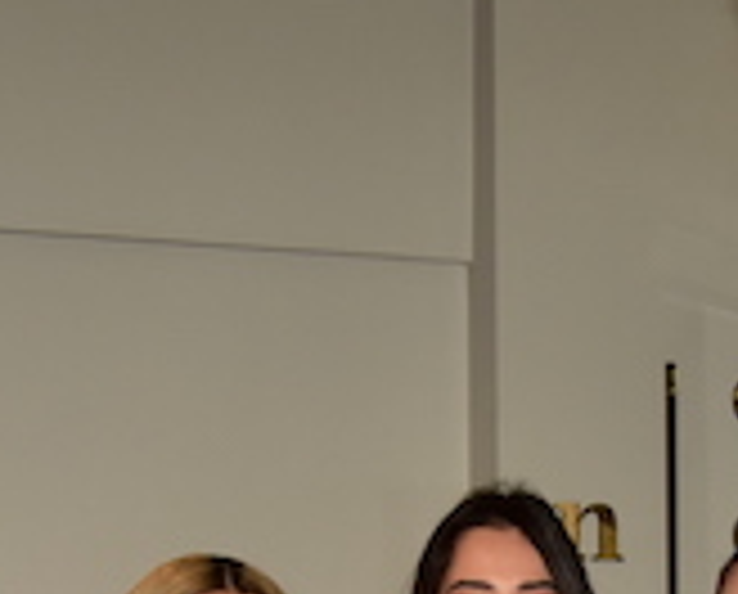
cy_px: 783
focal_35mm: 137
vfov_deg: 11.0
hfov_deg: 14.0
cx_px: 580
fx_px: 2999
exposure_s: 1/200
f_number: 5.6
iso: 640
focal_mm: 40
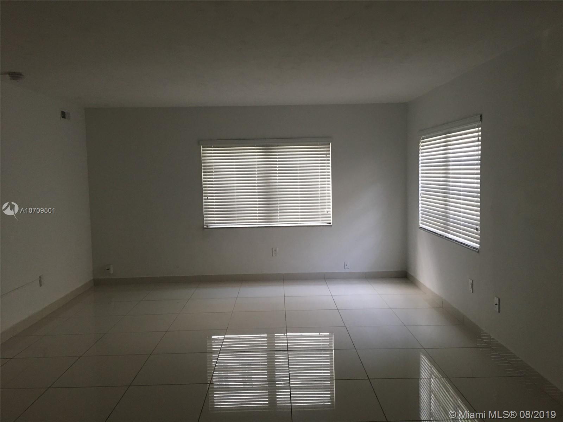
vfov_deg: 48.2
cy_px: 211
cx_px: 282
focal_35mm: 29
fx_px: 472
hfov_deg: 61.7
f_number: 2.2
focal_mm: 4.15
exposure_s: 1/10
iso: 80
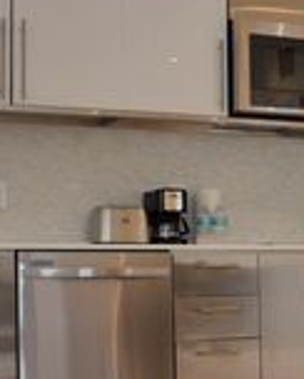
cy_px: 223
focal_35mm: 83
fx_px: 932
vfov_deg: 23.0
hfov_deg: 17.7
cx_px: 361
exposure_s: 1/60
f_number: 4
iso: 720
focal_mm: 18
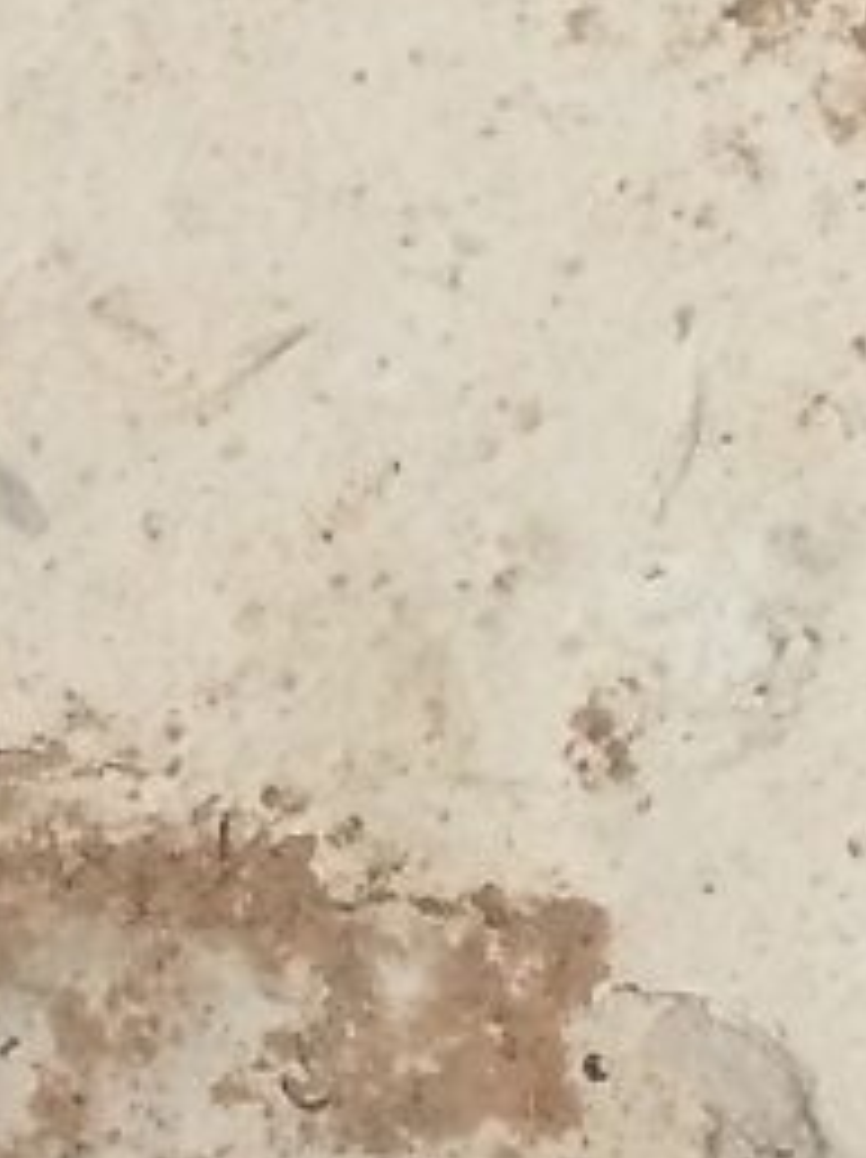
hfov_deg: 10.8
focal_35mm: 135
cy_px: 1288
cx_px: -121
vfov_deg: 14.3
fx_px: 4511
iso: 64
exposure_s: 1/30
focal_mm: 4.15
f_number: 2.2
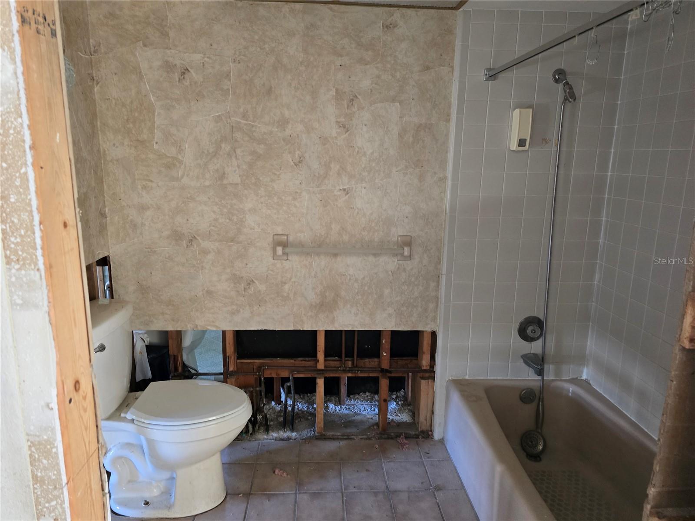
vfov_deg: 58.9
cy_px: 260
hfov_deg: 73.9
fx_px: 462
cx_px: 348
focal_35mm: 23
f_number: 1.7
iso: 640
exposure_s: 1/60
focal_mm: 6.3
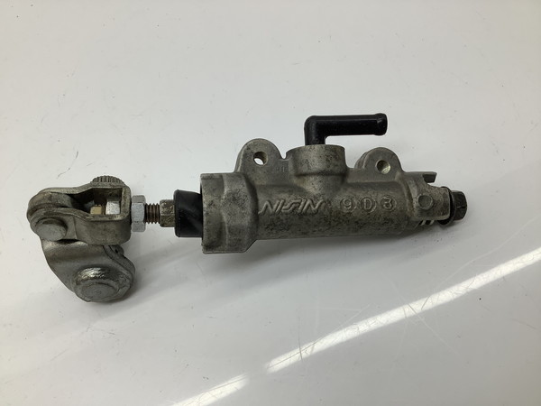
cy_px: 203
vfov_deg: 45.4
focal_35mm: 31
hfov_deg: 58.4
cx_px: 270
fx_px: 484
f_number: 2.4
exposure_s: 1/120
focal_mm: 3.3
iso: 32
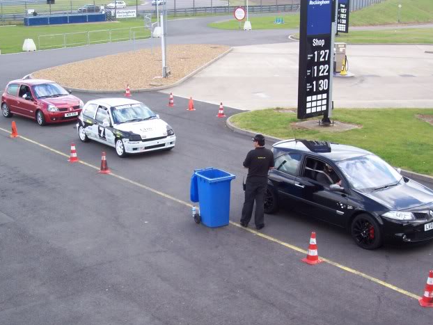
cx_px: 240
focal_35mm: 54
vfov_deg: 27.1
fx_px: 676
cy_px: 164
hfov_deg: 35.5
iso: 80
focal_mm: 7
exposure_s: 1/321
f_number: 2.9
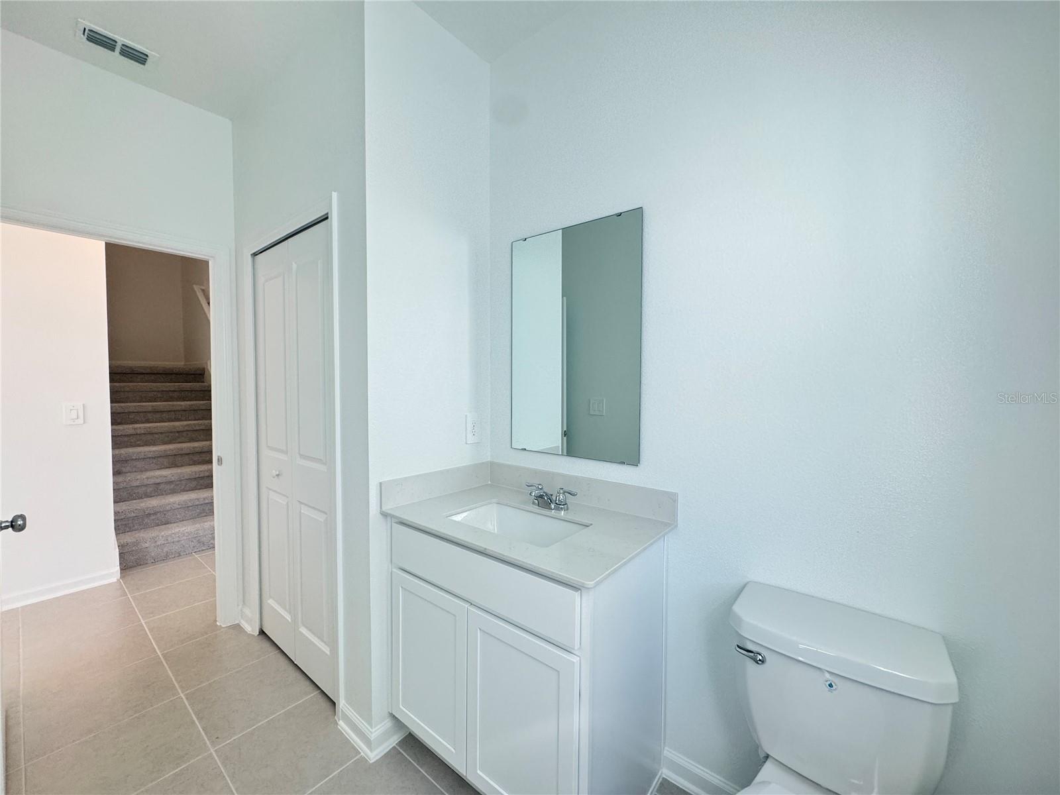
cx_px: 530
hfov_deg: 102.1
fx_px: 429
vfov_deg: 85.7
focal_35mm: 14
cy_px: 398
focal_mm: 2.22
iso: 200
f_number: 2.2
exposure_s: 1/120
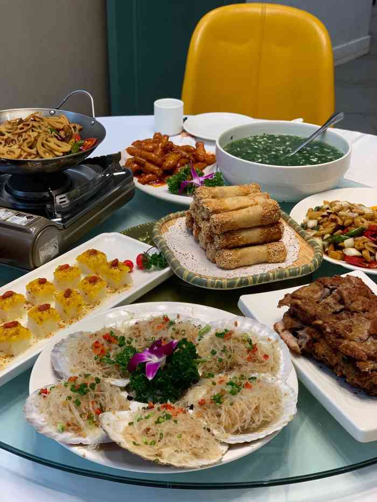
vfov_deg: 36.8
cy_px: 251
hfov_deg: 28.0
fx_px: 755
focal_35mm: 52
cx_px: 188
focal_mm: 6
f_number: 2.4
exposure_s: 1/49
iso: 80
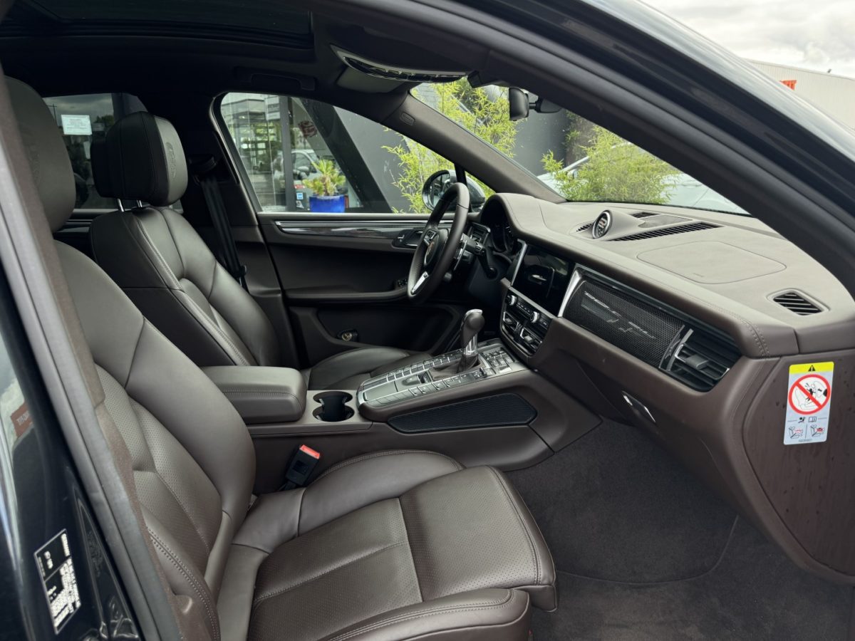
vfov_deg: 56.8
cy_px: 320
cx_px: 428
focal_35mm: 24
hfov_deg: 71.6
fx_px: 593
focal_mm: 6.76
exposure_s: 1/338
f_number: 1.78
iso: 80
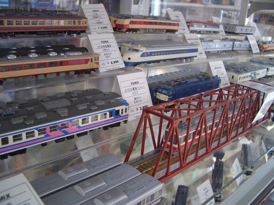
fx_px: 277
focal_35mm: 35
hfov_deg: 52.6
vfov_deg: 40.7
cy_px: 102
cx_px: 137
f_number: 2.6
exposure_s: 1/100
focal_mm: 5.8
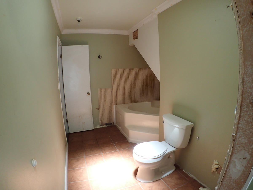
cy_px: 95
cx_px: 126
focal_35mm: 25
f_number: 2
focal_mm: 4.5
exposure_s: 1/40
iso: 200
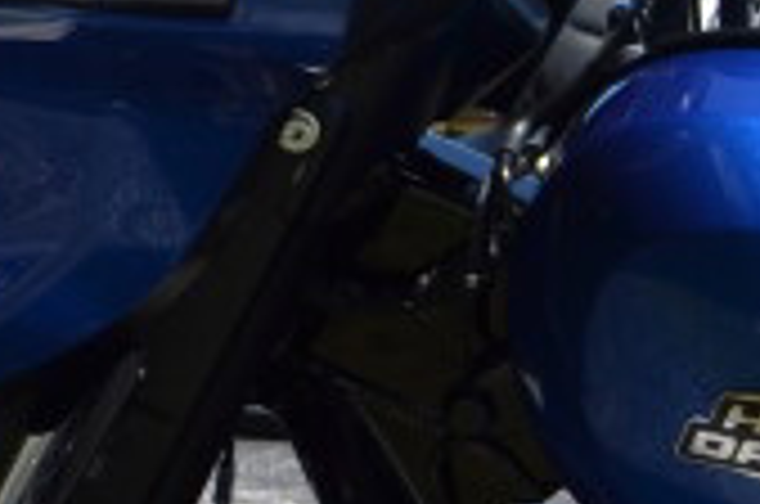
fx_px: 4952
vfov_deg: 5.8
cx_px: 1551
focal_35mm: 235
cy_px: 549
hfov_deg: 8.3
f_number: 8
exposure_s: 1/250
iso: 100
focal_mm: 22
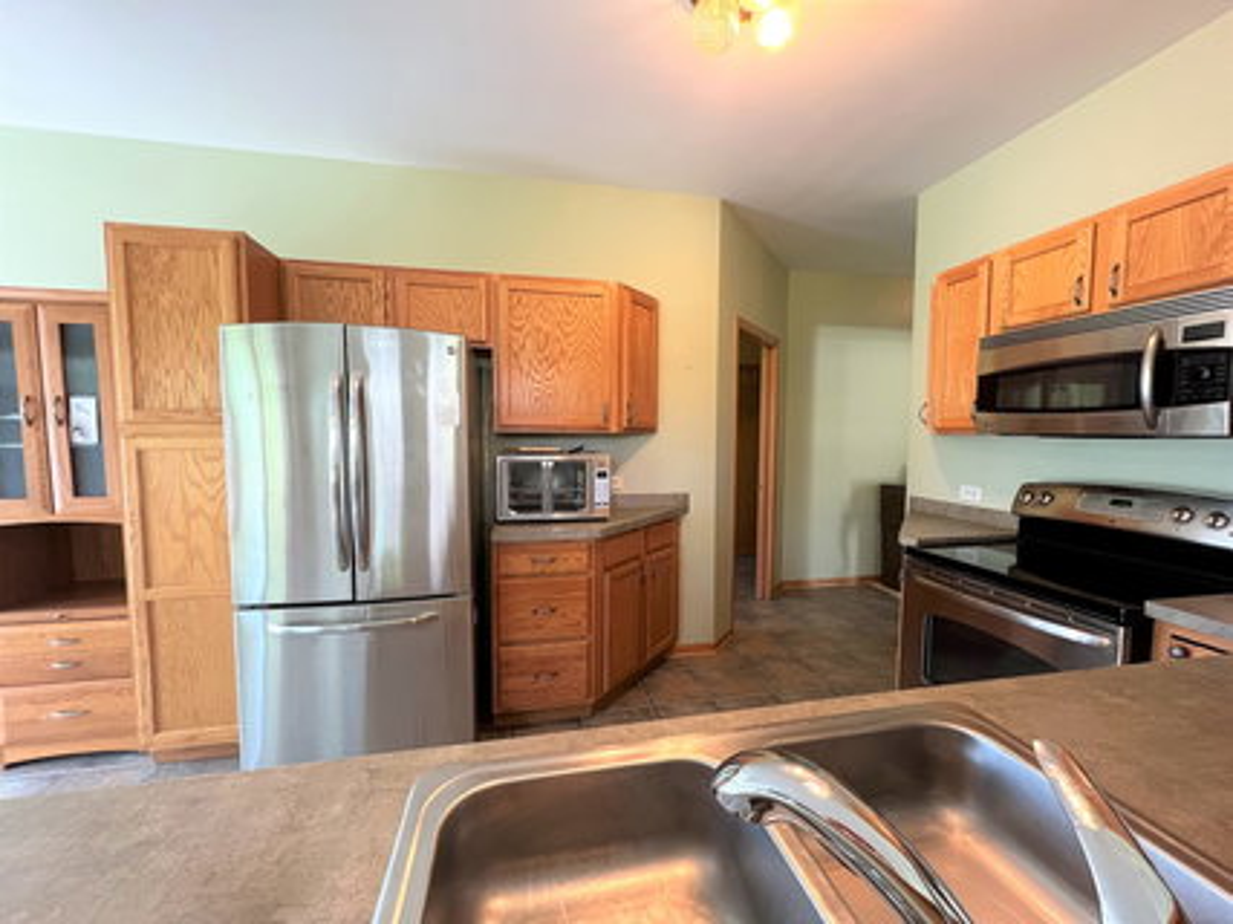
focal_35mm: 13
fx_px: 463
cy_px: 462
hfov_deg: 106.2
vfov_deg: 89.9
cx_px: 616
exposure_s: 1/60
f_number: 1.8
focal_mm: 1.57
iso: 320
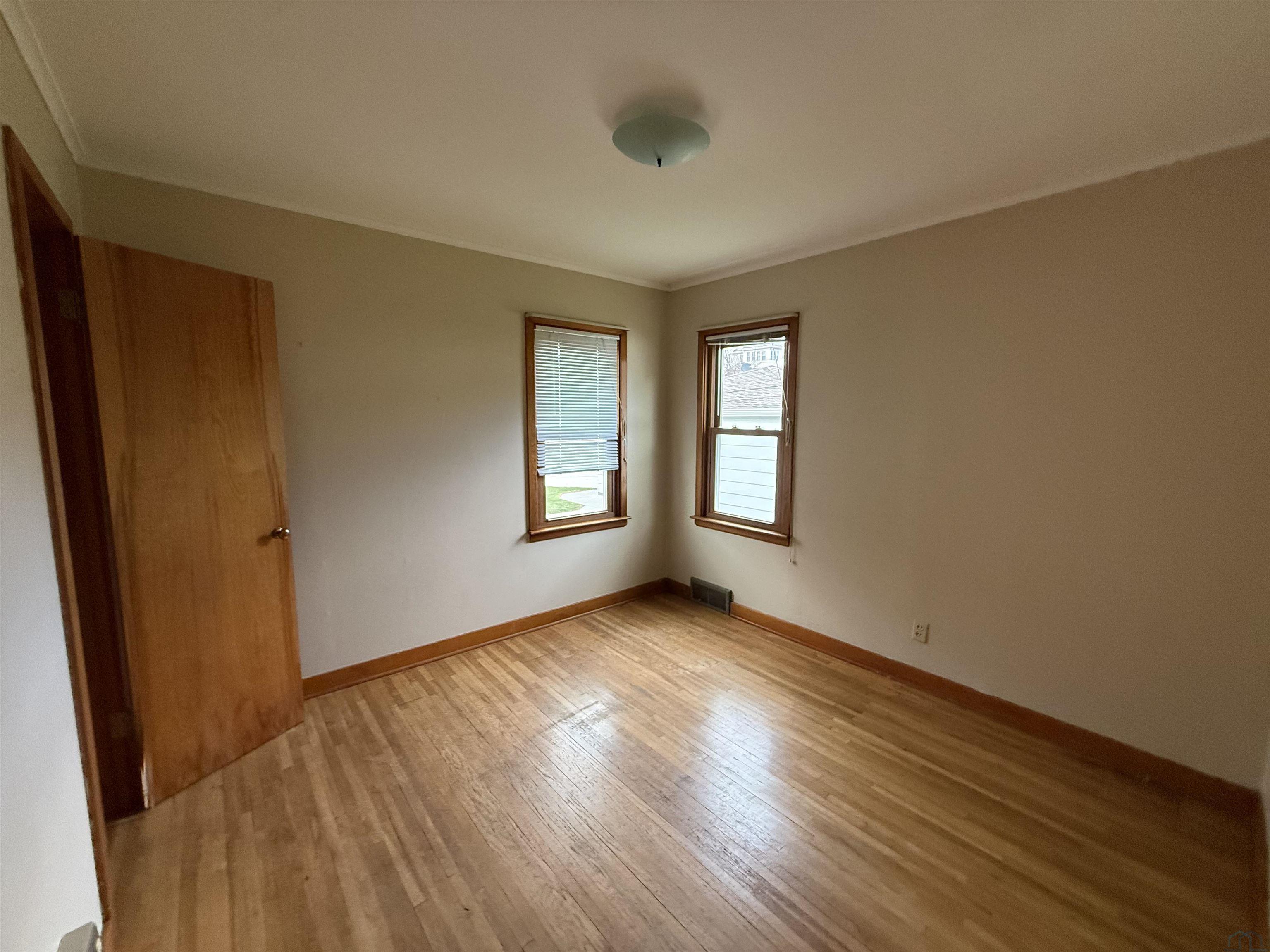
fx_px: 514
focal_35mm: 14
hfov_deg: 102.1
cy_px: 476
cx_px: 635
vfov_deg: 85.7
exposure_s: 1/120
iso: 500
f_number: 2.2
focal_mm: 2.22
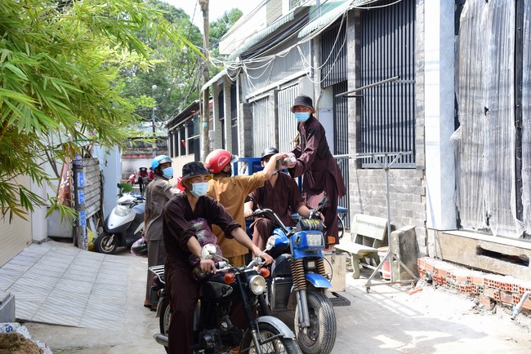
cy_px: 177
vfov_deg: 28.1
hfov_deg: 41.1
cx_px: 266
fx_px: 708
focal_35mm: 48
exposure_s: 1/160
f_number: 6.3
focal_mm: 48
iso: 160
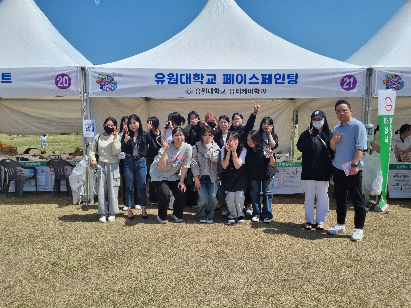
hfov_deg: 67.3
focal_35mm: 26
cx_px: 206
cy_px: 154
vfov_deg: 53.1
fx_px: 309
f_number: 1.8
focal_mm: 5.4
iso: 50
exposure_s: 1/3816
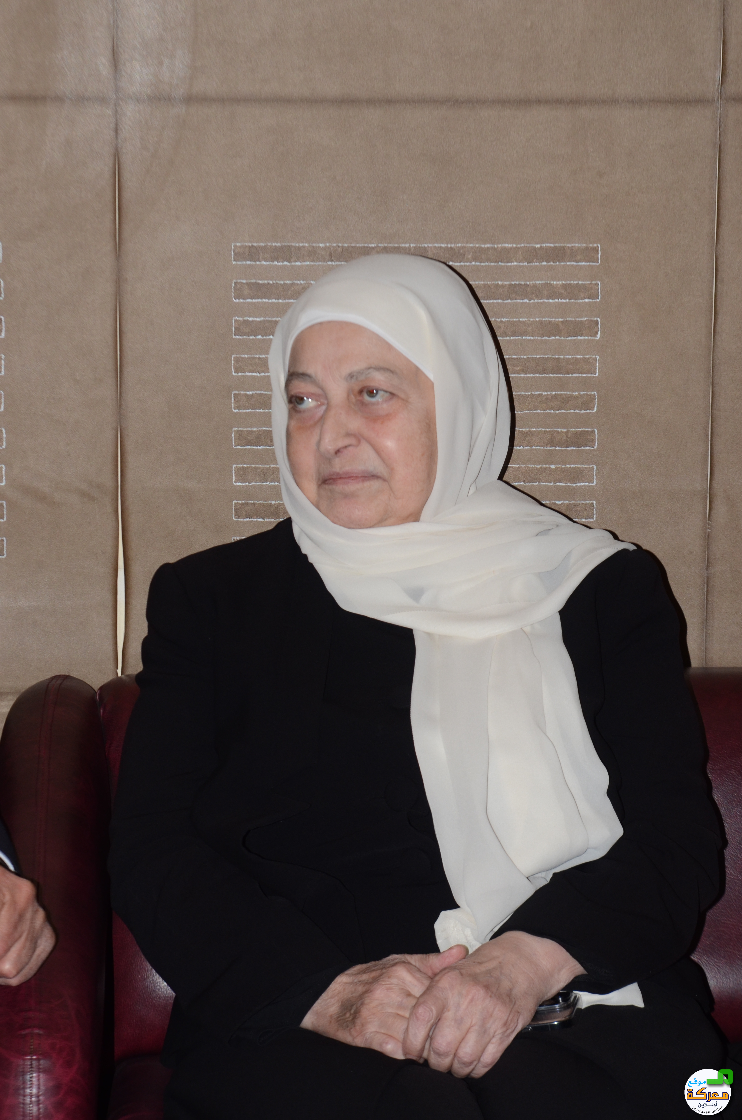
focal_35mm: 129
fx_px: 4006
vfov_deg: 15.9
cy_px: 560
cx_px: 371
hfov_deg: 10.6
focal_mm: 86
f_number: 5.6
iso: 500
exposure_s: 1/250
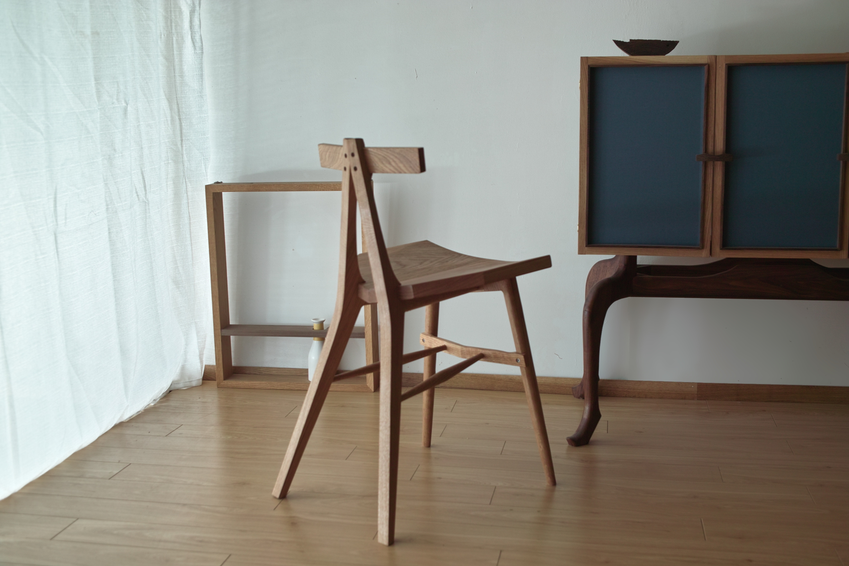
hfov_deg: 47.4
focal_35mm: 41
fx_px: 967
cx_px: 424
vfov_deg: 32.6
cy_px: 283
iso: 50
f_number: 3.5
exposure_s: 1/5
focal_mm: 24.2
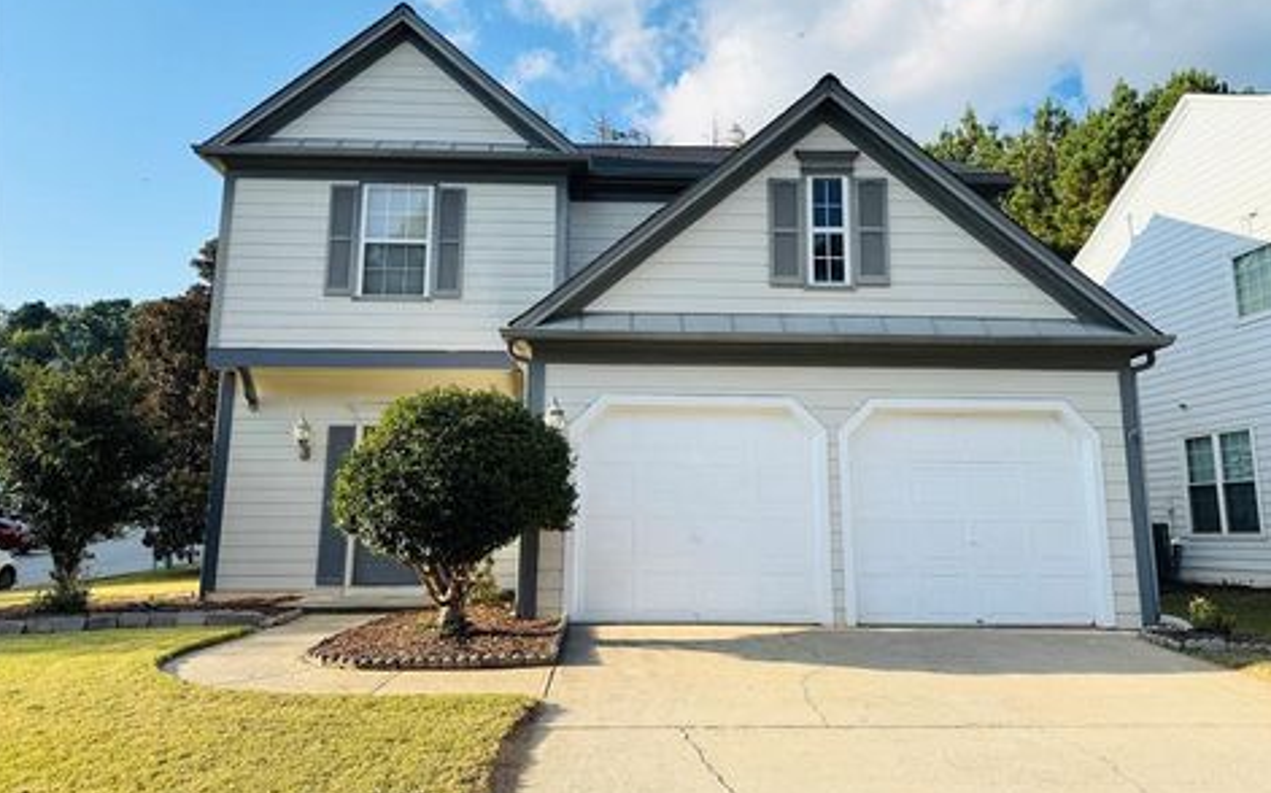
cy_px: 341
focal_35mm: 27
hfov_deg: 68.4
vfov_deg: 45.9
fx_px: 935
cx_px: 658
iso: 80
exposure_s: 1/2710
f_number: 1.78
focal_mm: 6.76
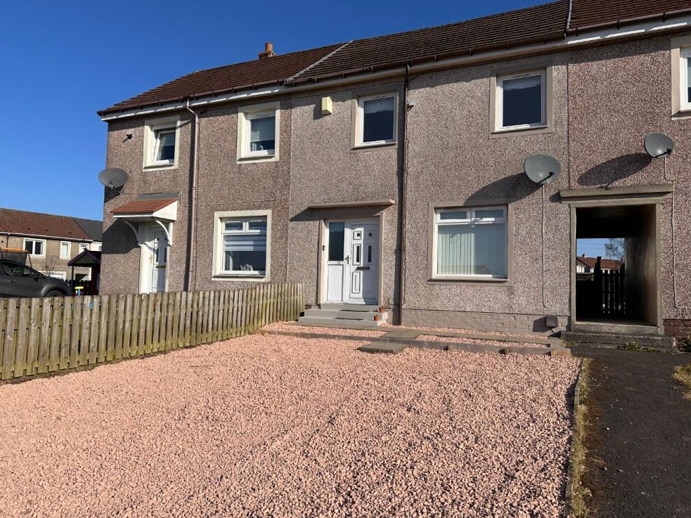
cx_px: 347
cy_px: 259
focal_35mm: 25
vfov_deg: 54.9
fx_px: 499
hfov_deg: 69.4
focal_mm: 6.86
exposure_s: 1/7042
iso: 80
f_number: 1.78
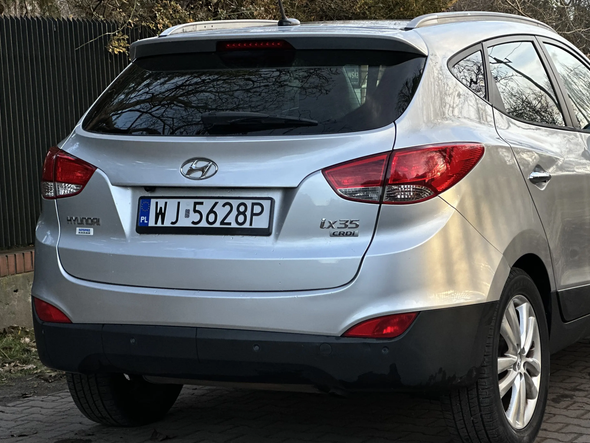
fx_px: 1636
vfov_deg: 15.4
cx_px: 360
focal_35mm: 96
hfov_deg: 20.4
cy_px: 253
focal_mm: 9
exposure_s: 1/121
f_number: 2.8
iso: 50
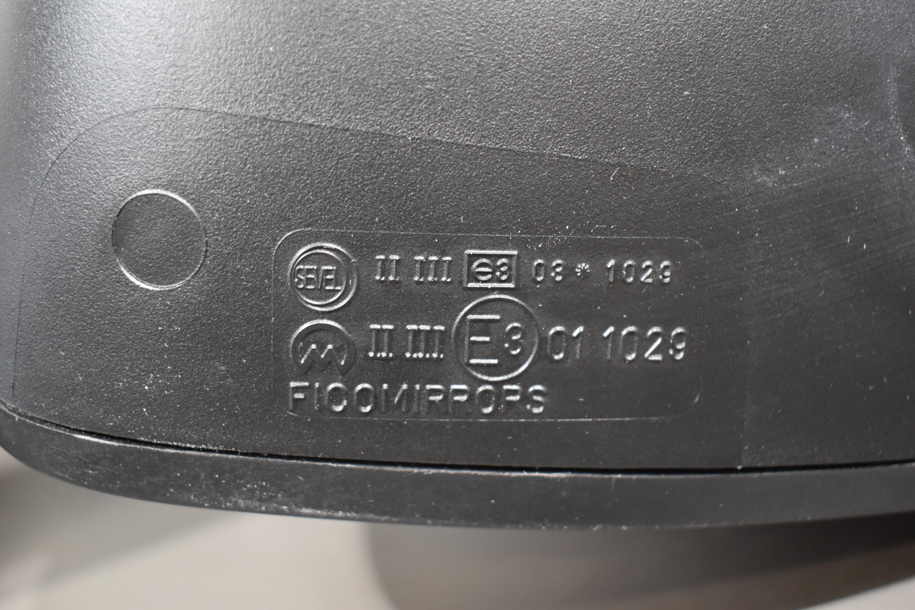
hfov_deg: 49.6
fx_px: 991
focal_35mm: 39
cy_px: 305
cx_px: 458
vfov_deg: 34.2
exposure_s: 1/60
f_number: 4
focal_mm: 26
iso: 2000
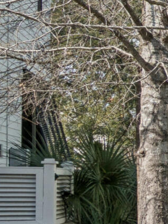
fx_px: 699
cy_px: 8
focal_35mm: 108
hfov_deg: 7.6
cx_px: 713
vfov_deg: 17.8
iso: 200
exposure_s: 1/500
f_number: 8
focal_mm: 16
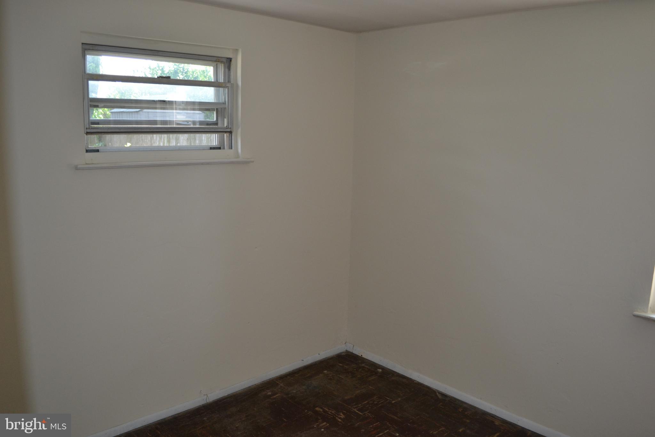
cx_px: 328
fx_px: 491
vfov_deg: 47.9
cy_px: 218
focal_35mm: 27
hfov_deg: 67.4
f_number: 4
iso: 400
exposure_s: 1/125
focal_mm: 18
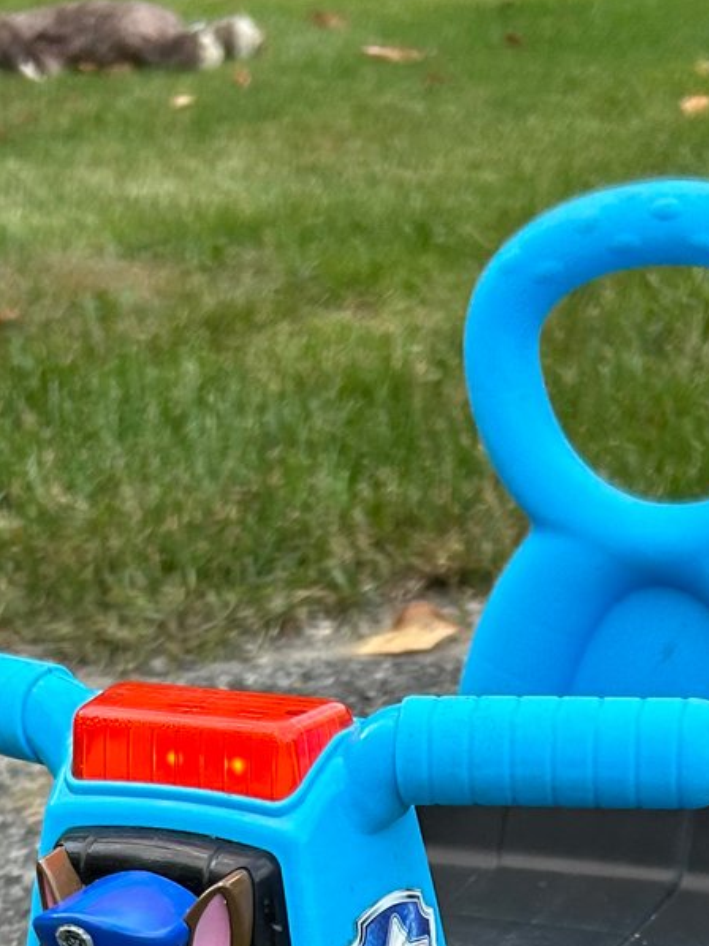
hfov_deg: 17.0
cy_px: 1248
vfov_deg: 20.5
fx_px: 2378
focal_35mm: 87
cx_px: 399
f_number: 1.5
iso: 125
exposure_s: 1/112
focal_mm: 5.7
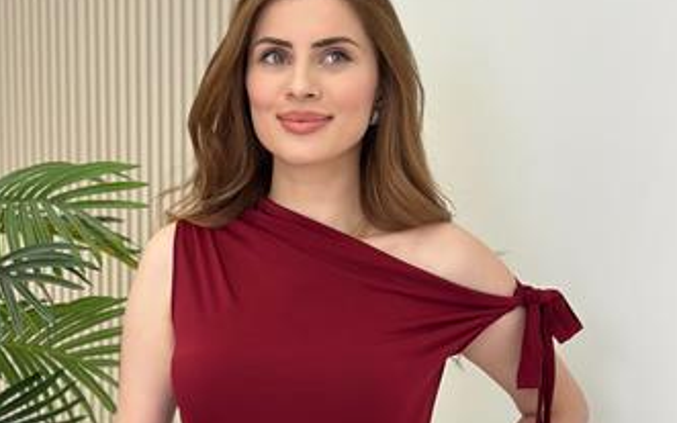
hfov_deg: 25.2
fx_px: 1513
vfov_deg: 15.7
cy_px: 400
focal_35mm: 82
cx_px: 325
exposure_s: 1/246
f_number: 1.78
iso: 80
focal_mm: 6.86
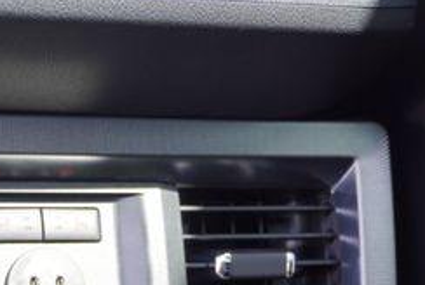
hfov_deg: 21.7
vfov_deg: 14.6
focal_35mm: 90
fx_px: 1069
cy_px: 367
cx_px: 0
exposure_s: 1/60
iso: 160
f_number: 4
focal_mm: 23
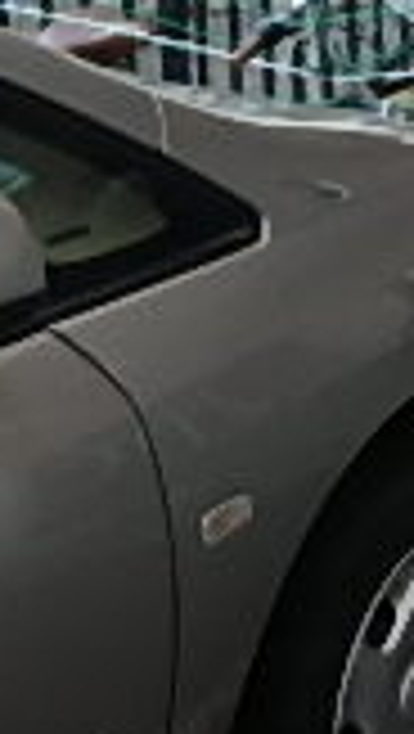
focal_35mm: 90
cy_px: 0
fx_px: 1752
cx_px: 1350
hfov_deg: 9.5
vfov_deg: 22.7
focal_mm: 3.7
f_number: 3.5
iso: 200
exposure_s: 1/30
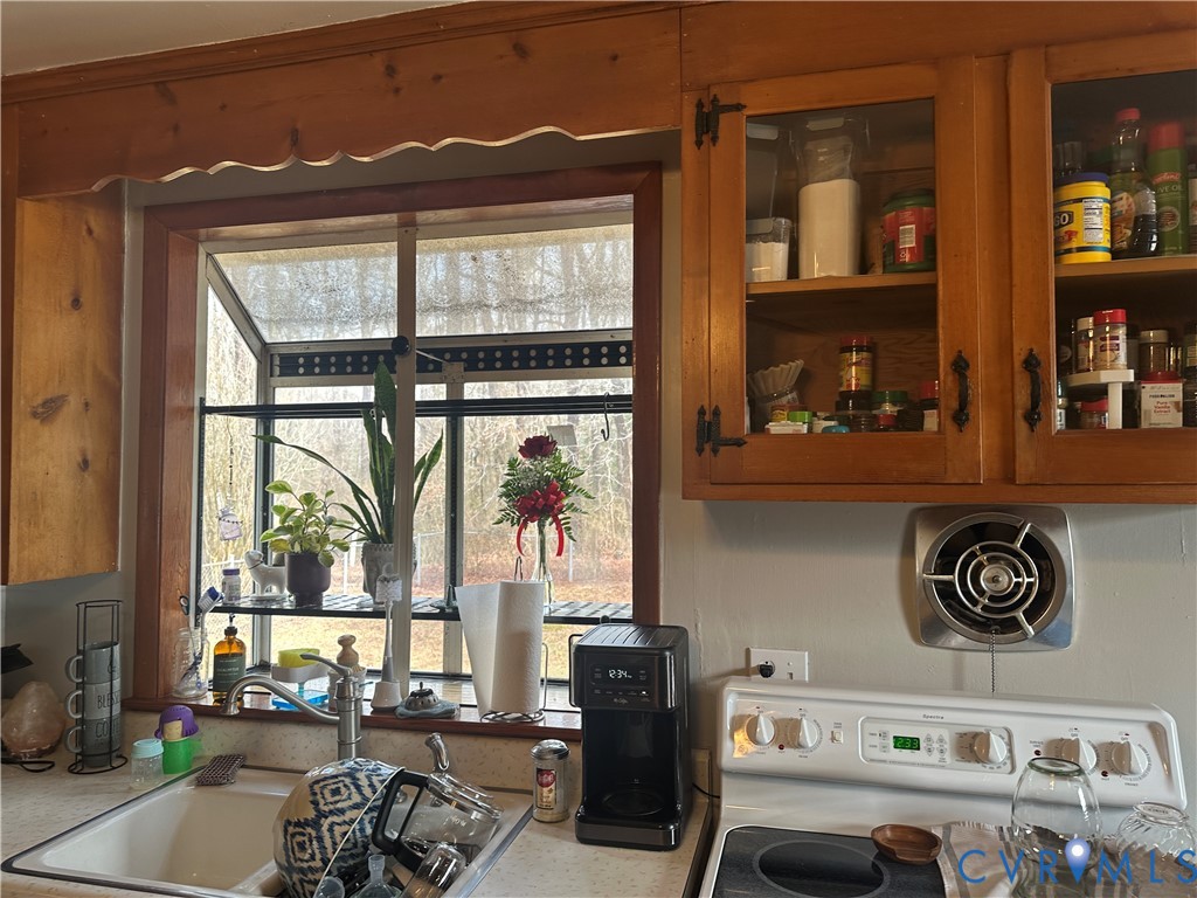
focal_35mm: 24
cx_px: 598
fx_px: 830
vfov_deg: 56.8
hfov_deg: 71.6
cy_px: 449
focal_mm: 6.86
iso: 64
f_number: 1.78
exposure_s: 1/121
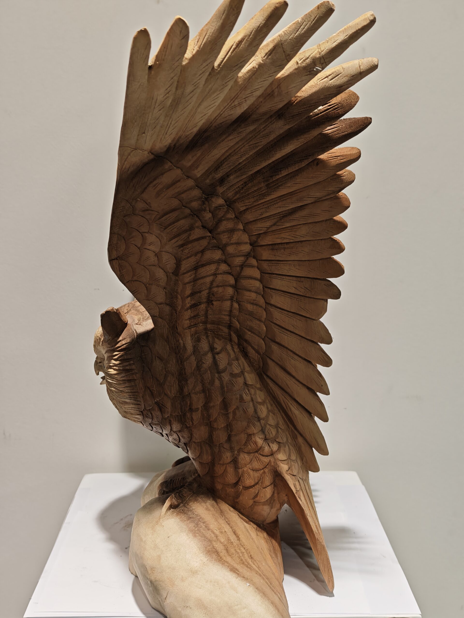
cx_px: 232
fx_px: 822
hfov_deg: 31.5
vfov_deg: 41.2
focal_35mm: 46
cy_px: 309
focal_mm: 8.72
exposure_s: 1/100
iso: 250
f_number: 1.63
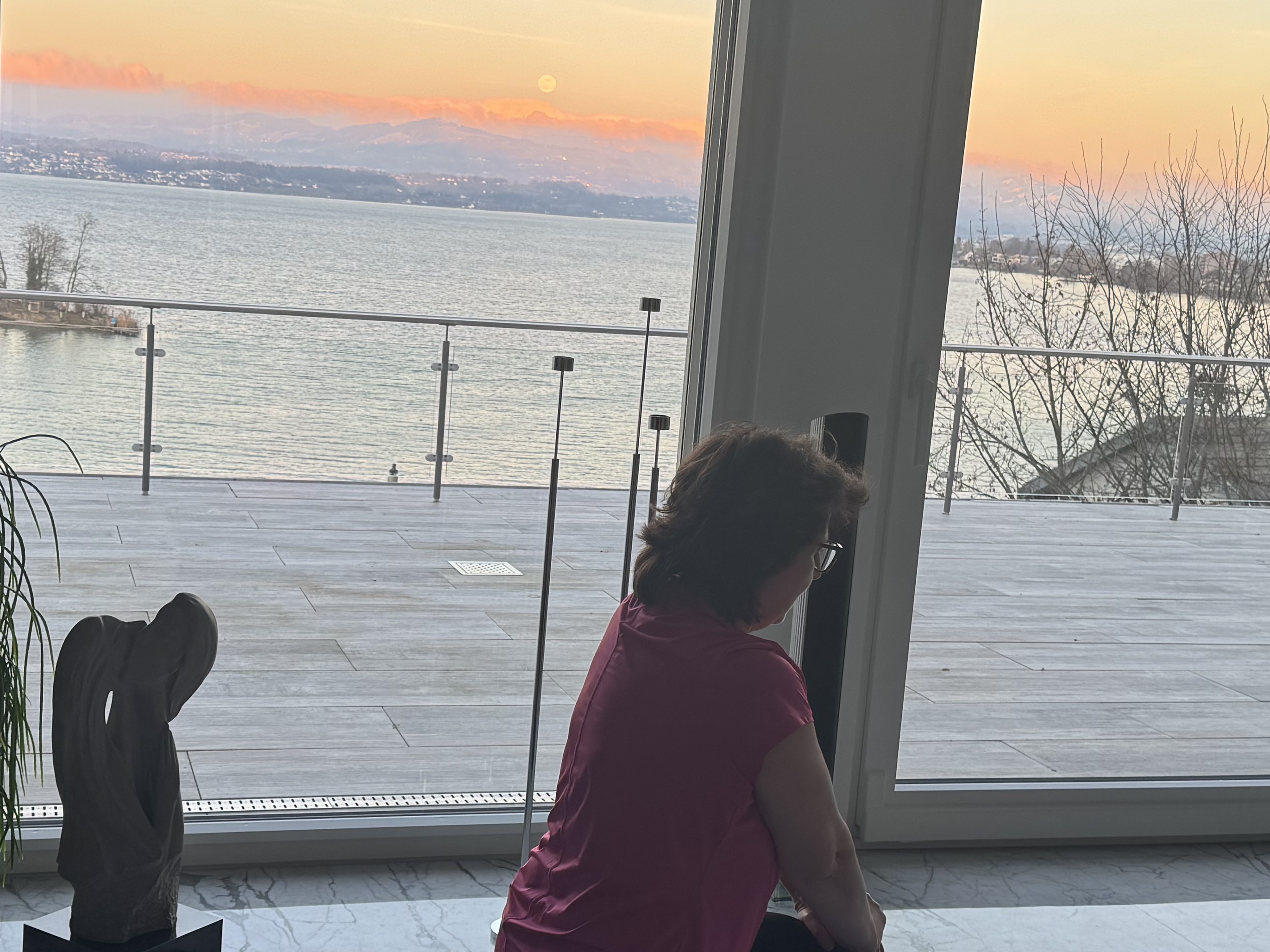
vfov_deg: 29.1
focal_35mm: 50
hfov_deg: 38.2
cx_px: 571
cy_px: 488
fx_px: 1834
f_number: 1.78
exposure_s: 1/121
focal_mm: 6.76
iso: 50
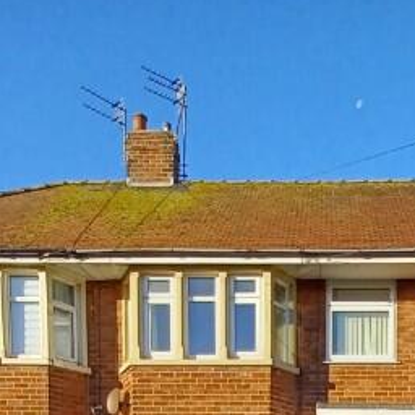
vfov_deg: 28.7
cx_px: 336
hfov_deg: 35.5
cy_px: 563
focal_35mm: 46
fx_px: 624
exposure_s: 1/611
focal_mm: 1.42
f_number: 2.2
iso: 40
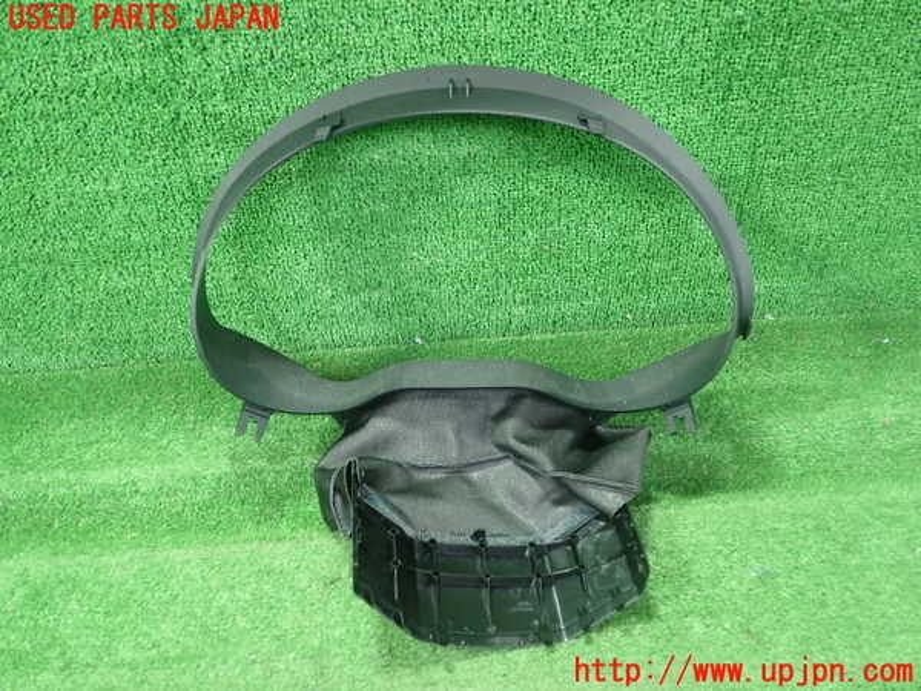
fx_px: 798
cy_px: 346
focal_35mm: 30
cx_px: 460
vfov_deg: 46.8
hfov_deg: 60.0
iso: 800
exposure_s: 1/125
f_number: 2.3
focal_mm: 5.5
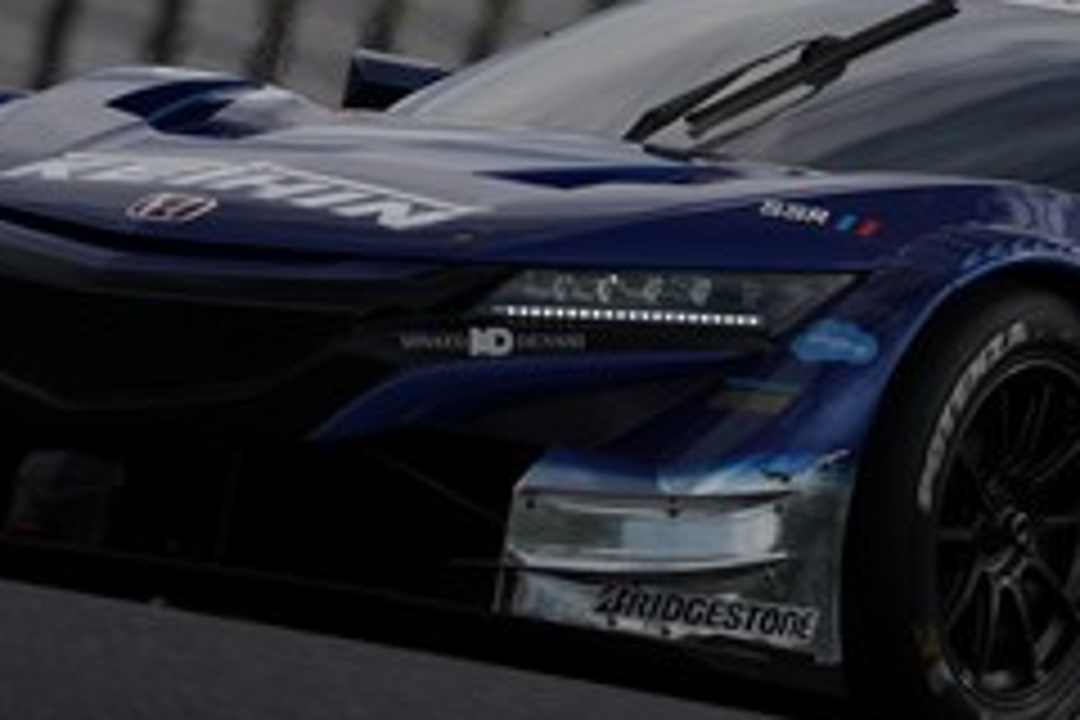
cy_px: 162
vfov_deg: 0.9
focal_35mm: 1503
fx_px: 45086
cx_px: 1120
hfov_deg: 1.4
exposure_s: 1/800
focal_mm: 500
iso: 100
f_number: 7.1
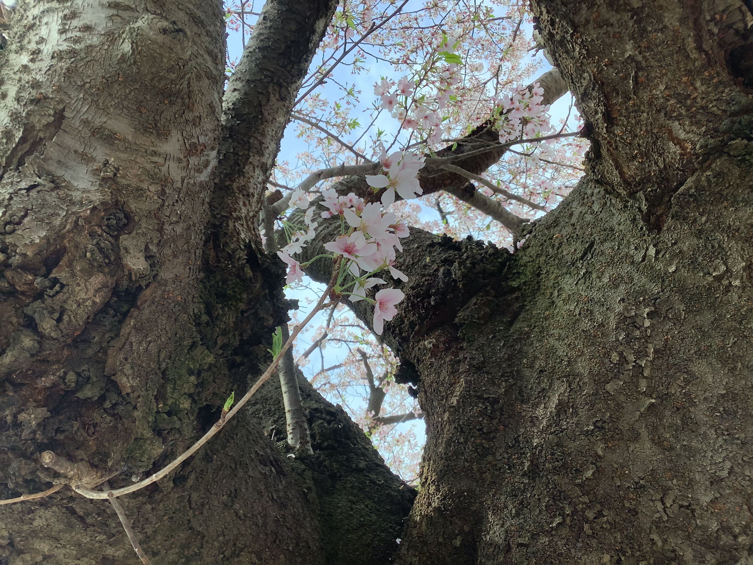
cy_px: 282
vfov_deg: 45.4
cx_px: 376
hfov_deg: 58.4
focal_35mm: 31
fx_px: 674
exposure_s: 1/251
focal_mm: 3.3
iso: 25
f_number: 2.4
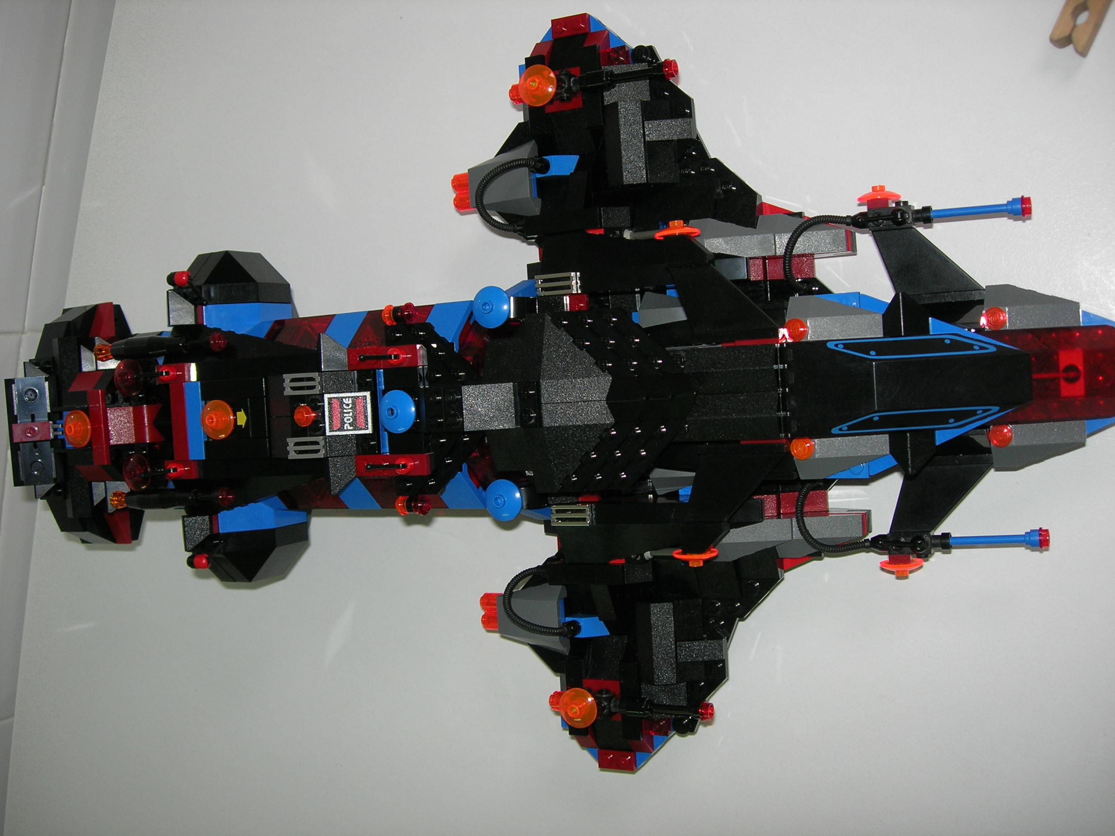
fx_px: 1224
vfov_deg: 37.7
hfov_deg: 49.0
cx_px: 558
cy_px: 418
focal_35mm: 38
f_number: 2.8
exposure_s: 1/60.1
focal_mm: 7.8
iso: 64
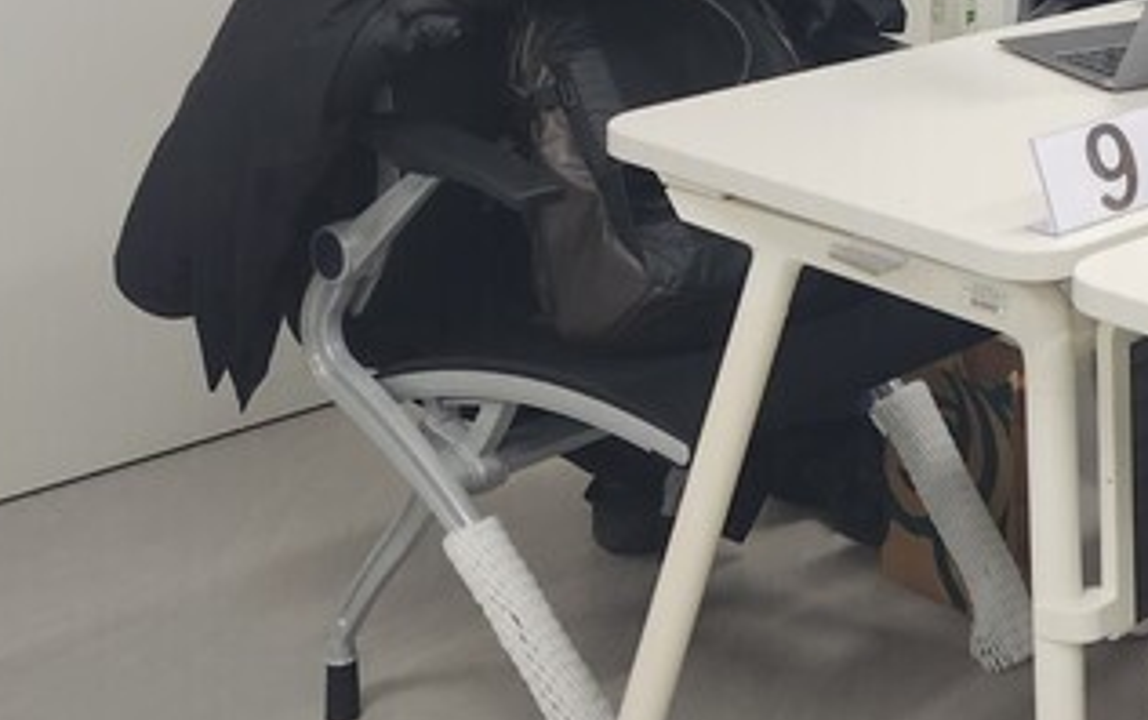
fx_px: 2317
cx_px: 1515
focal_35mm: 74
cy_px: -182
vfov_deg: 16.8
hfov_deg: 24.2
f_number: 1.8
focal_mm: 5.4
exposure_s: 1/120
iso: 160
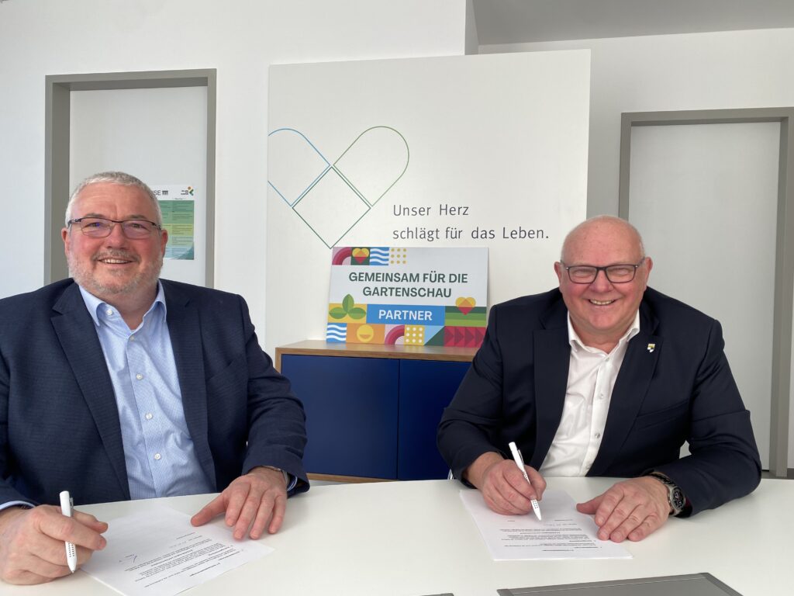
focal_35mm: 26
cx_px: 397
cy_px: 298
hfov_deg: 67.3
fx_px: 596
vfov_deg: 53.1
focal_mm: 4.25
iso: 32
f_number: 1.8
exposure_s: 1/118
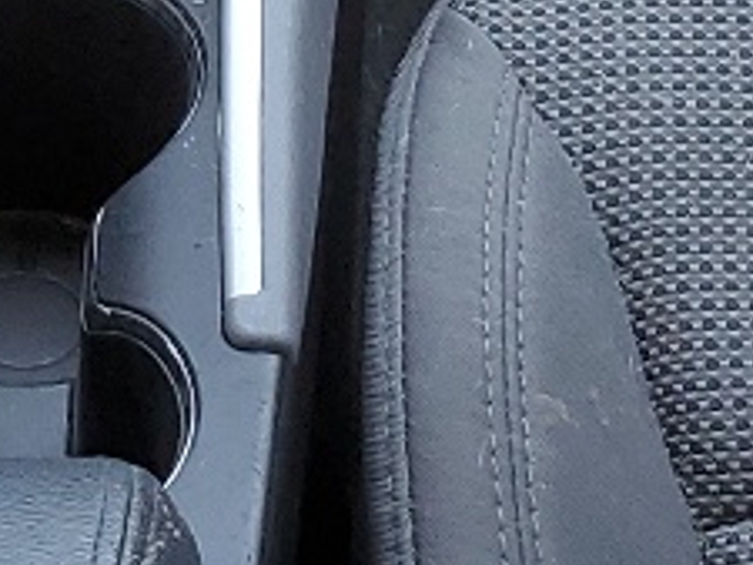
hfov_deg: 10.2
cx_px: -532
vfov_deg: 7.8
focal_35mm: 185
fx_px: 4026
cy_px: -481
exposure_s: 1/120
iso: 53
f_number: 1.5
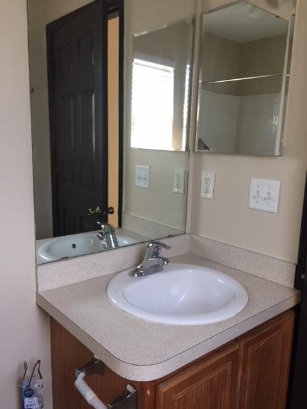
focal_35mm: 29
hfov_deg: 48.2
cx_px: 154
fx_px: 343
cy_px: 204
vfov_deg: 61.7
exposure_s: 1/30
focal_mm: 4.15
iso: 40
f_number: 2.2
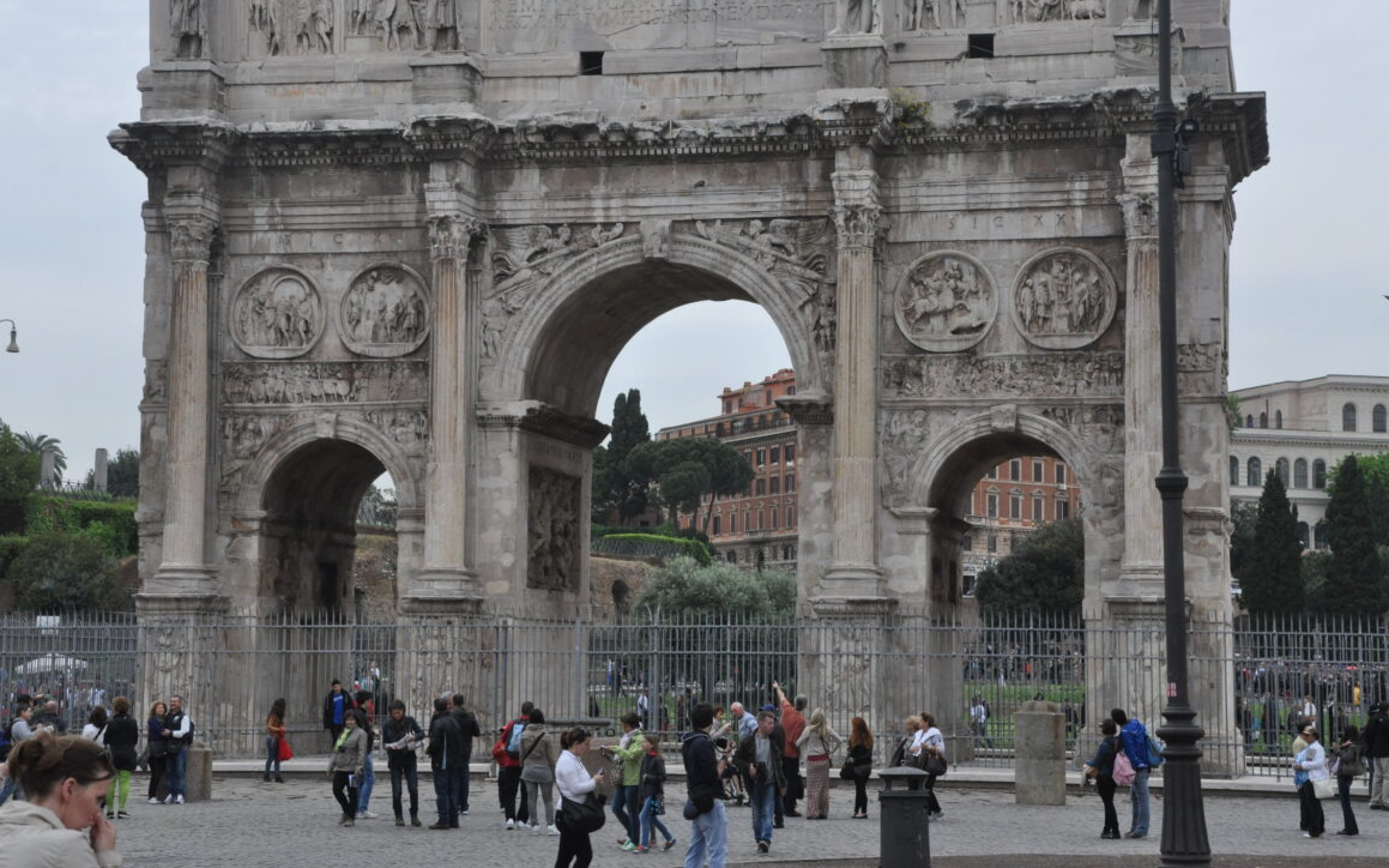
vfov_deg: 17.6
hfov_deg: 27.9
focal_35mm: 74
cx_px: 693
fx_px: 2801
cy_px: 419
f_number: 13
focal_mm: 48
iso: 1000
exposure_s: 1/640
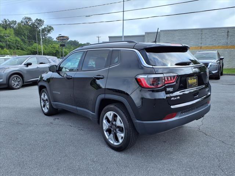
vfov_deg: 51.4
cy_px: 88
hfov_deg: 65.3
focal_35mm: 27
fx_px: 183
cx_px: 118
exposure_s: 1/1429
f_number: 1.9
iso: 40
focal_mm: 3.58
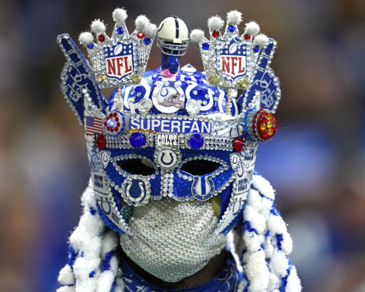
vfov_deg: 3.4
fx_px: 4894
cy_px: 146
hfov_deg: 4.3
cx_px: 178
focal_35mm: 453
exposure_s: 1/1600
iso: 3200
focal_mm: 400
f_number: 3.5
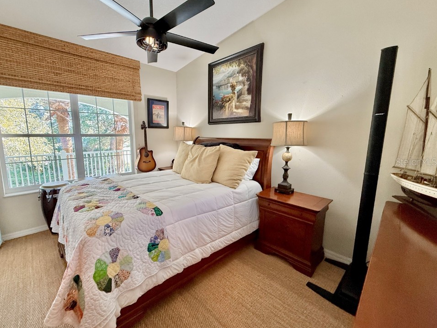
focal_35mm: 15
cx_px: 205
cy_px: 161
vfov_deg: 81.7
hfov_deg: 98.0
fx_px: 189
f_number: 2.2
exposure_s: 1/60
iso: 250
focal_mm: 2.22
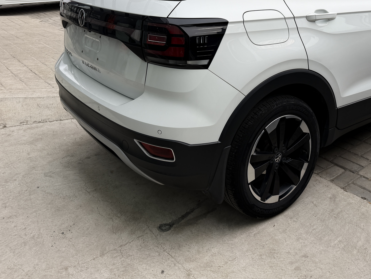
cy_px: 72
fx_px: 386
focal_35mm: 36
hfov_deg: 50.5
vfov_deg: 38.7
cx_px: 244
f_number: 1.78
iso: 80
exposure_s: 1/1046
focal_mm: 6.76
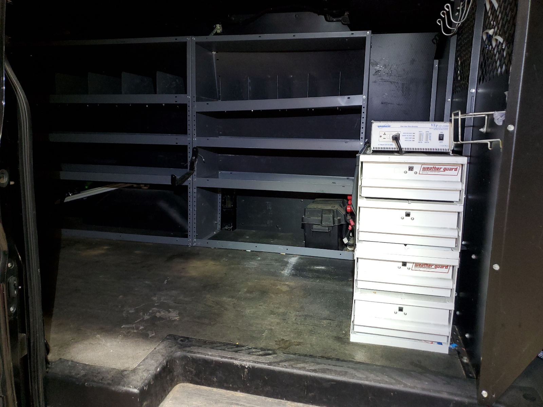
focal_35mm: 26
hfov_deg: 67.3
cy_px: 204
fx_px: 408
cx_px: 272
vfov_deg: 53.1
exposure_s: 1/60.2
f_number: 1.5
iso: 130
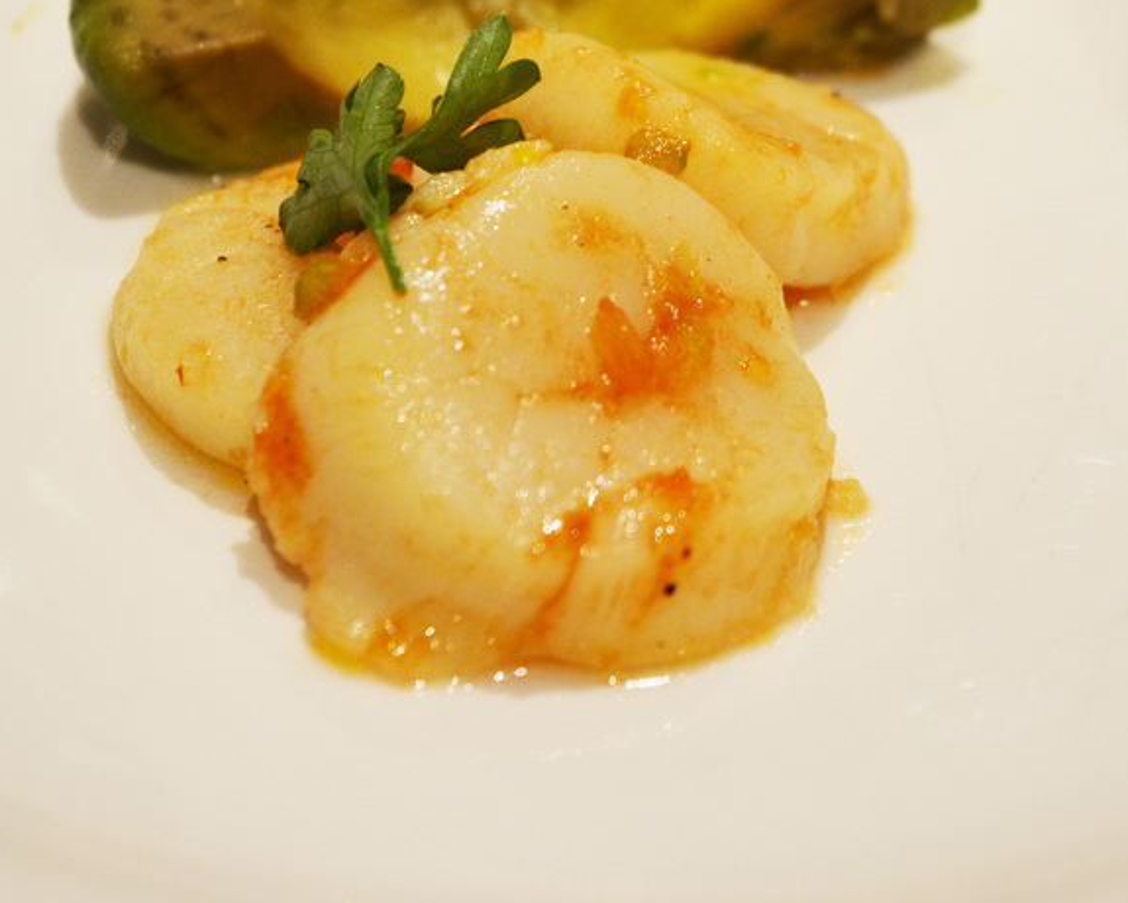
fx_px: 3930
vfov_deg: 13.0
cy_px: 100
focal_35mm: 118
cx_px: 565
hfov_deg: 16.3
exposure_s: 1/60
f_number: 5.6
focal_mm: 55
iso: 800
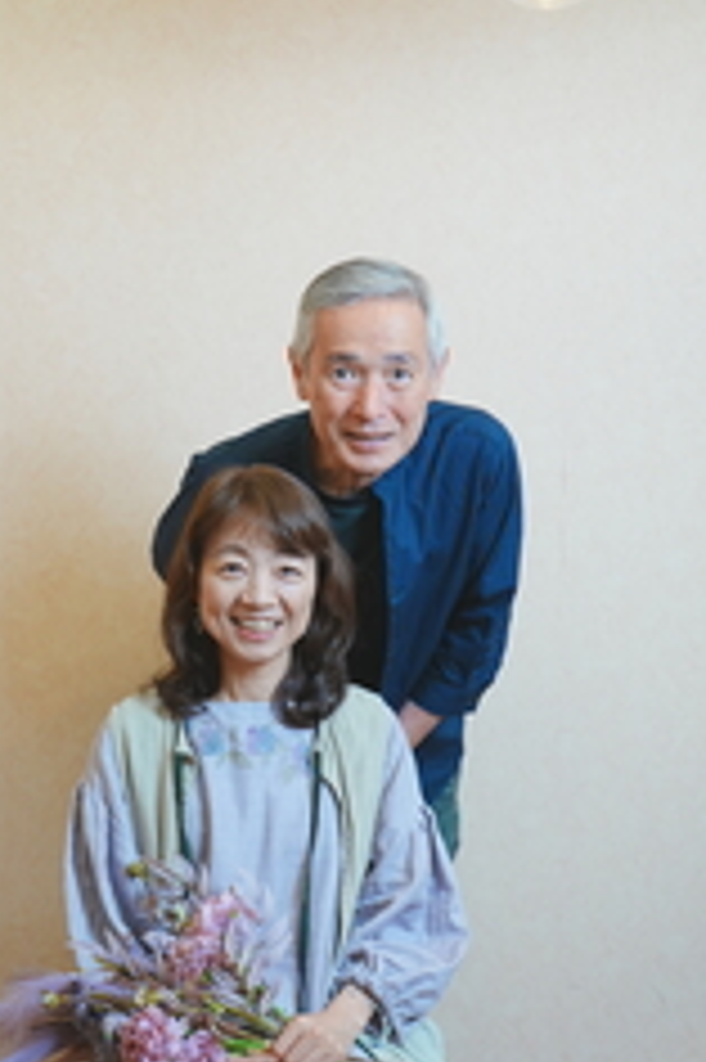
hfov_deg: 24.0
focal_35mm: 56
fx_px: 1650
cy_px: 549
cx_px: 236
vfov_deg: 35.7
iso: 1000
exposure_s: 1/160
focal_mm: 33
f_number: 4
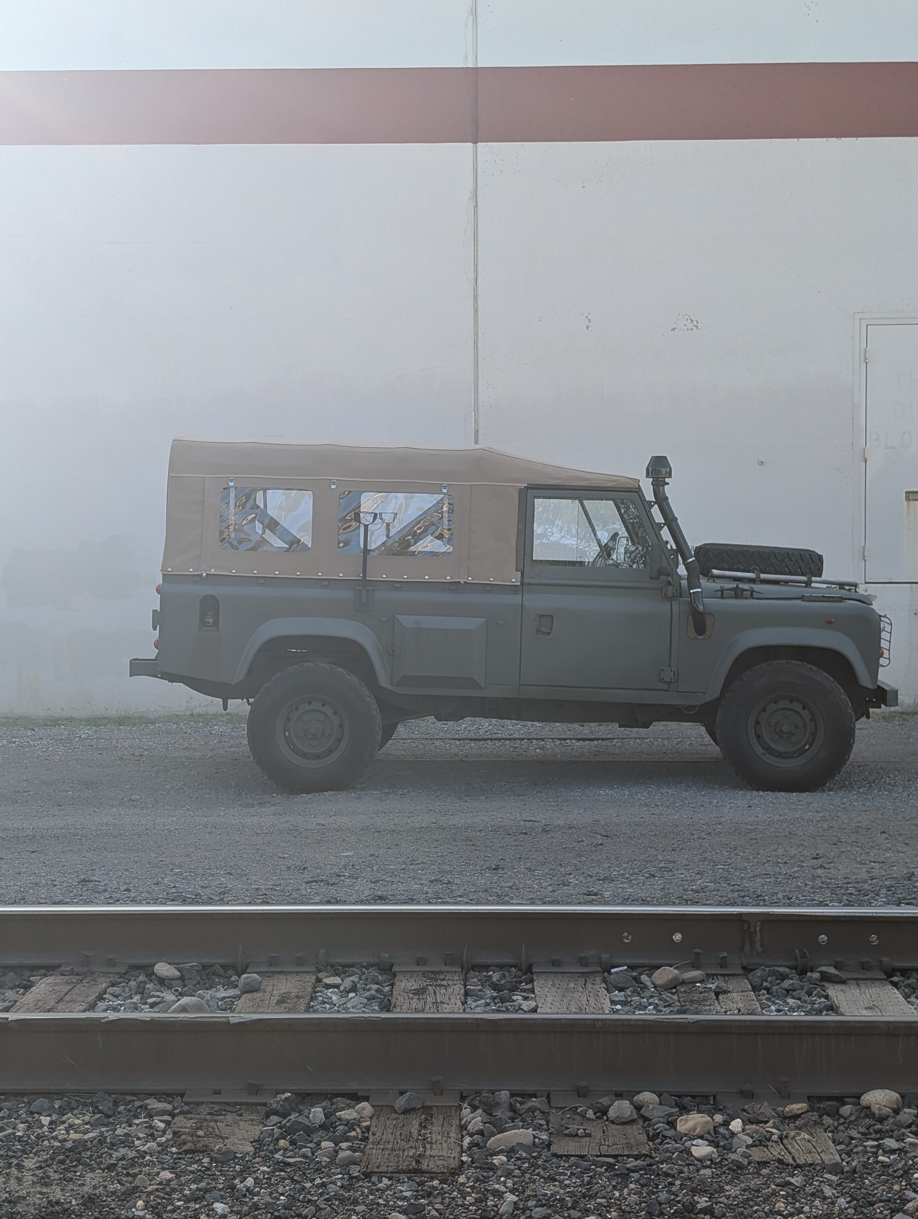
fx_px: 1728
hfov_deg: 29.7
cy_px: 610
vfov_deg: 38.9
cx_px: 459
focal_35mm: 49
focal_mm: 6.9
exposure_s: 1/319
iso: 19
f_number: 1.68
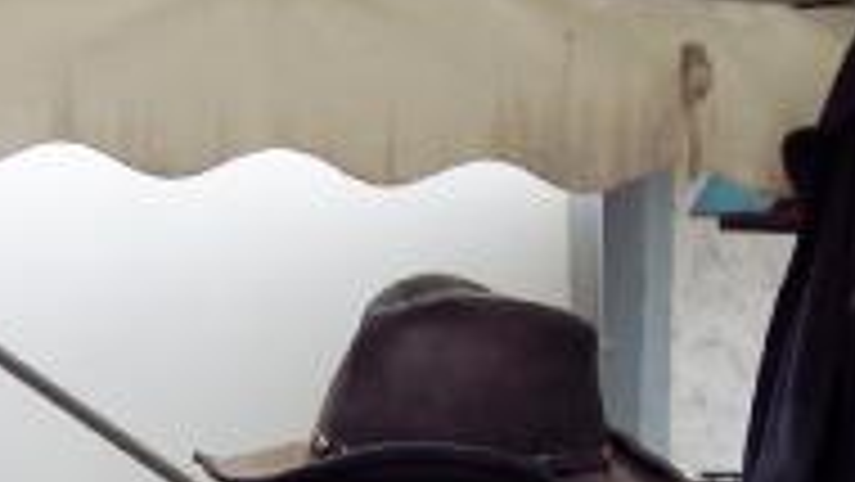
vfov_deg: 6.4
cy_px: 728
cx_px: 68
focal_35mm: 186
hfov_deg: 11.5
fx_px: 4218
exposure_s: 1/90
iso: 100
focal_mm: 13.3
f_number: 4
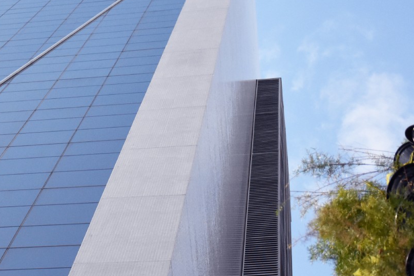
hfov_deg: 19.9
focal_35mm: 101
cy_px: 128
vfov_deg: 13.6
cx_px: 59
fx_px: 1162
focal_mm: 34
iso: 2500
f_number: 4.2
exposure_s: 1/8000
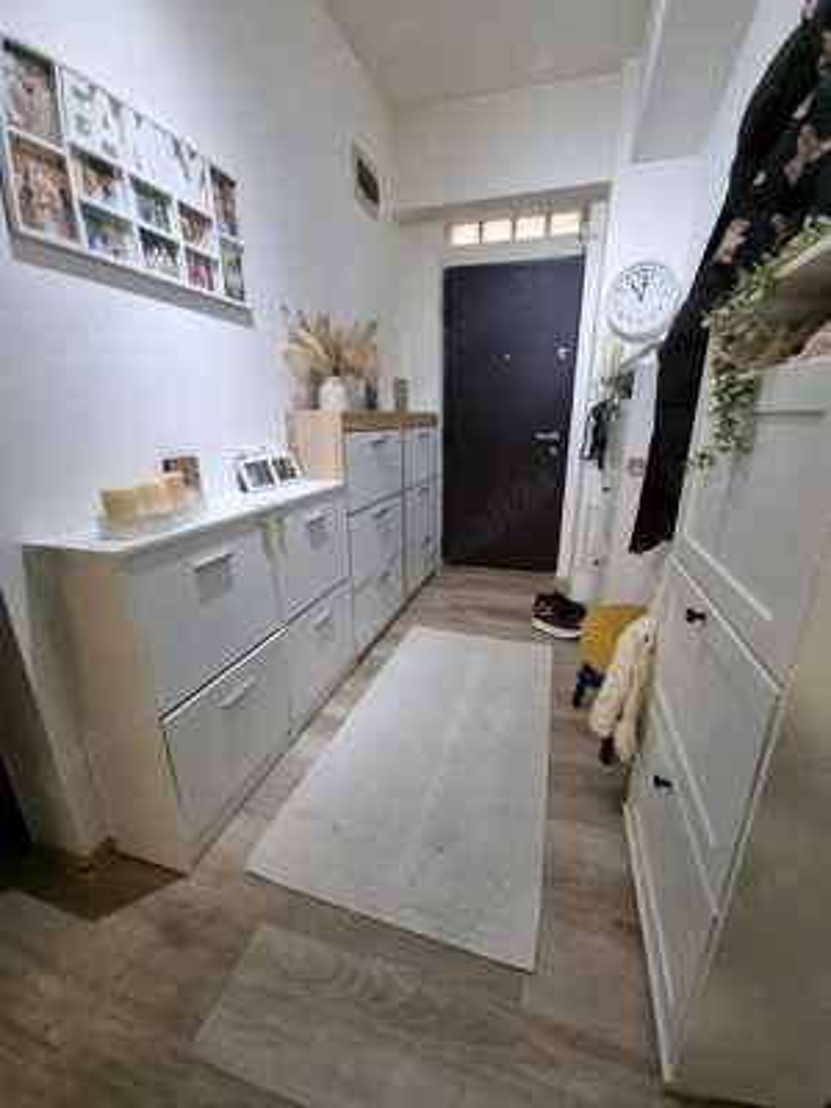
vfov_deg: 106.2
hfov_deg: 89.9
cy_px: 554
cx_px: 416
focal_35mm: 13
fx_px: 416
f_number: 2.2
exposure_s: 1/50
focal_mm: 2.2
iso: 250
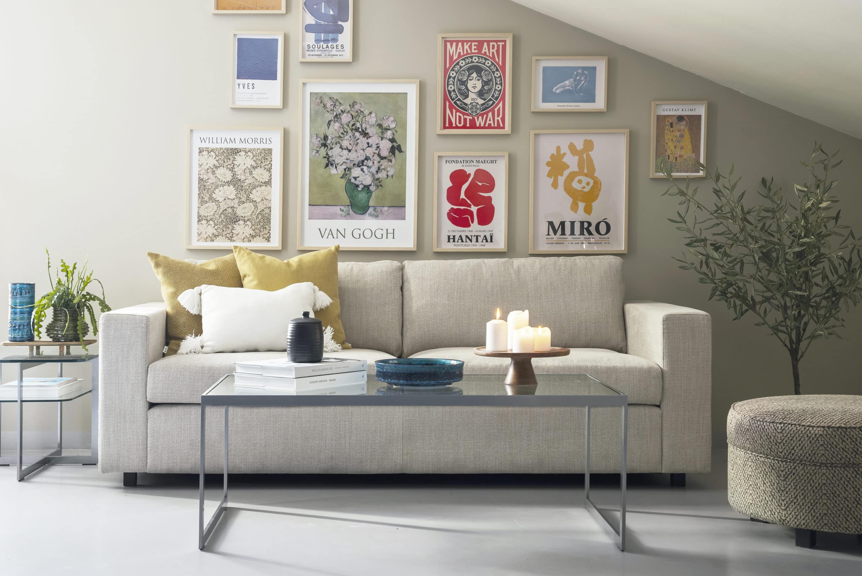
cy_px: 288
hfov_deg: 38.2
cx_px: 431
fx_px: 1246
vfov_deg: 26.0
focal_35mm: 52
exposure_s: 1/5
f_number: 6.3
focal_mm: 52
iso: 160
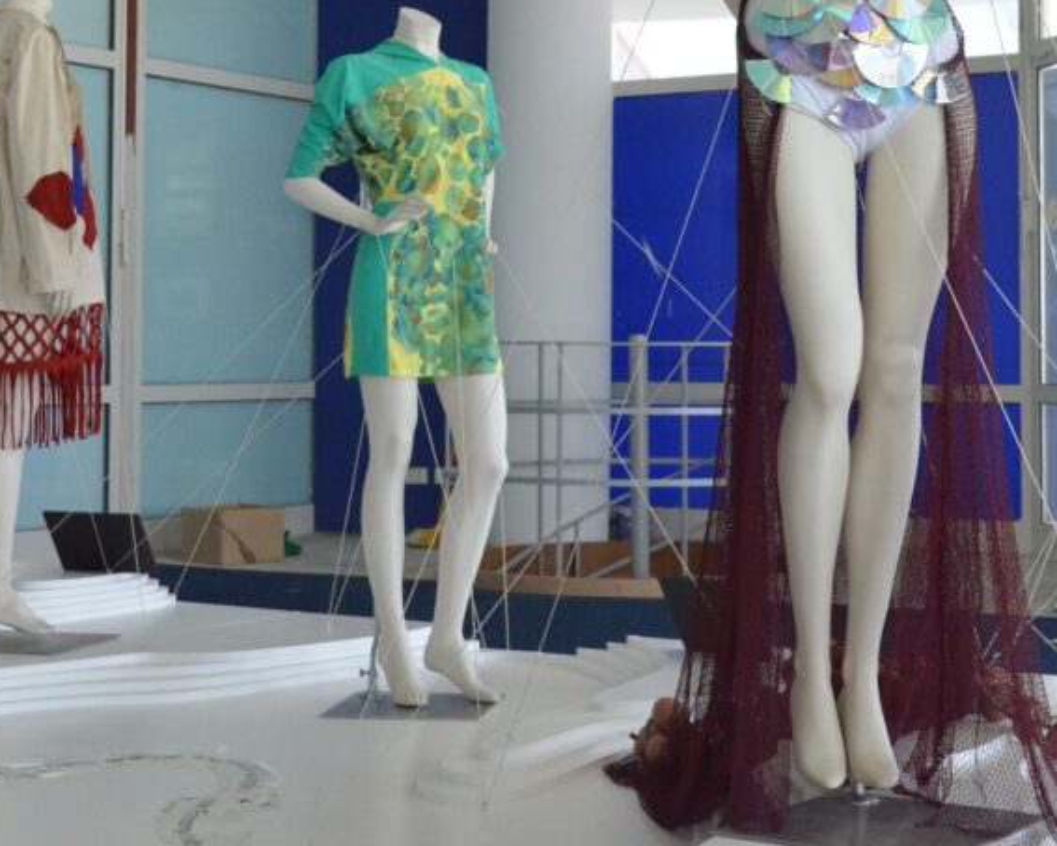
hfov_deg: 26.7
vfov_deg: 21.4
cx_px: 673
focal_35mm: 71
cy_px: 240
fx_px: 2222
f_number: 5.6
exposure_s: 1/800
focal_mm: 28
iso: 3200
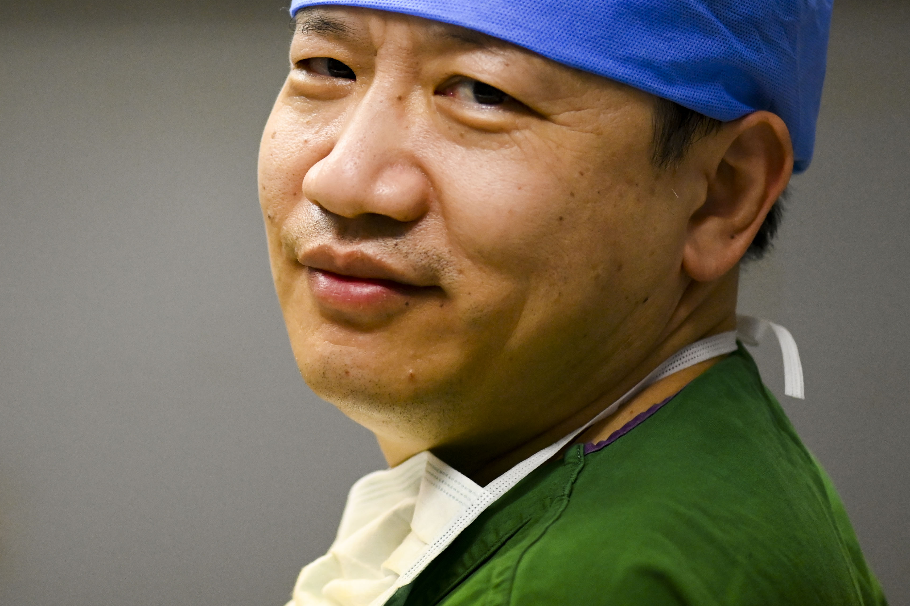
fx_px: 4322
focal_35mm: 171
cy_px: 210
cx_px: 220
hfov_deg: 12.0
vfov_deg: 8.0
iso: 7200
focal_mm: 105
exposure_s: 1/640
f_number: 3
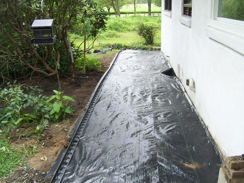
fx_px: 254
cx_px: 122
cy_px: 92
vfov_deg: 39.7
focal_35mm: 36
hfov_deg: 51.4
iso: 80
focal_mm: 6
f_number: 2.7
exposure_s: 1/160
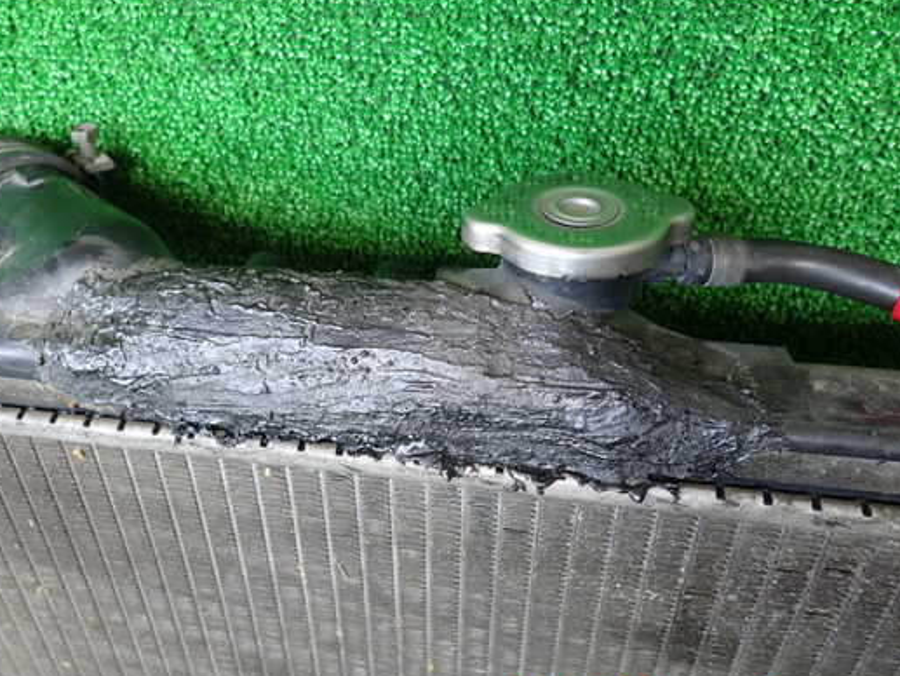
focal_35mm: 29
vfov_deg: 48.2
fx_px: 754
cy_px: 326
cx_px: 385
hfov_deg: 61.4
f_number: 2
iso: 200
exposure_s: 1/80
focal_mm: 4.5
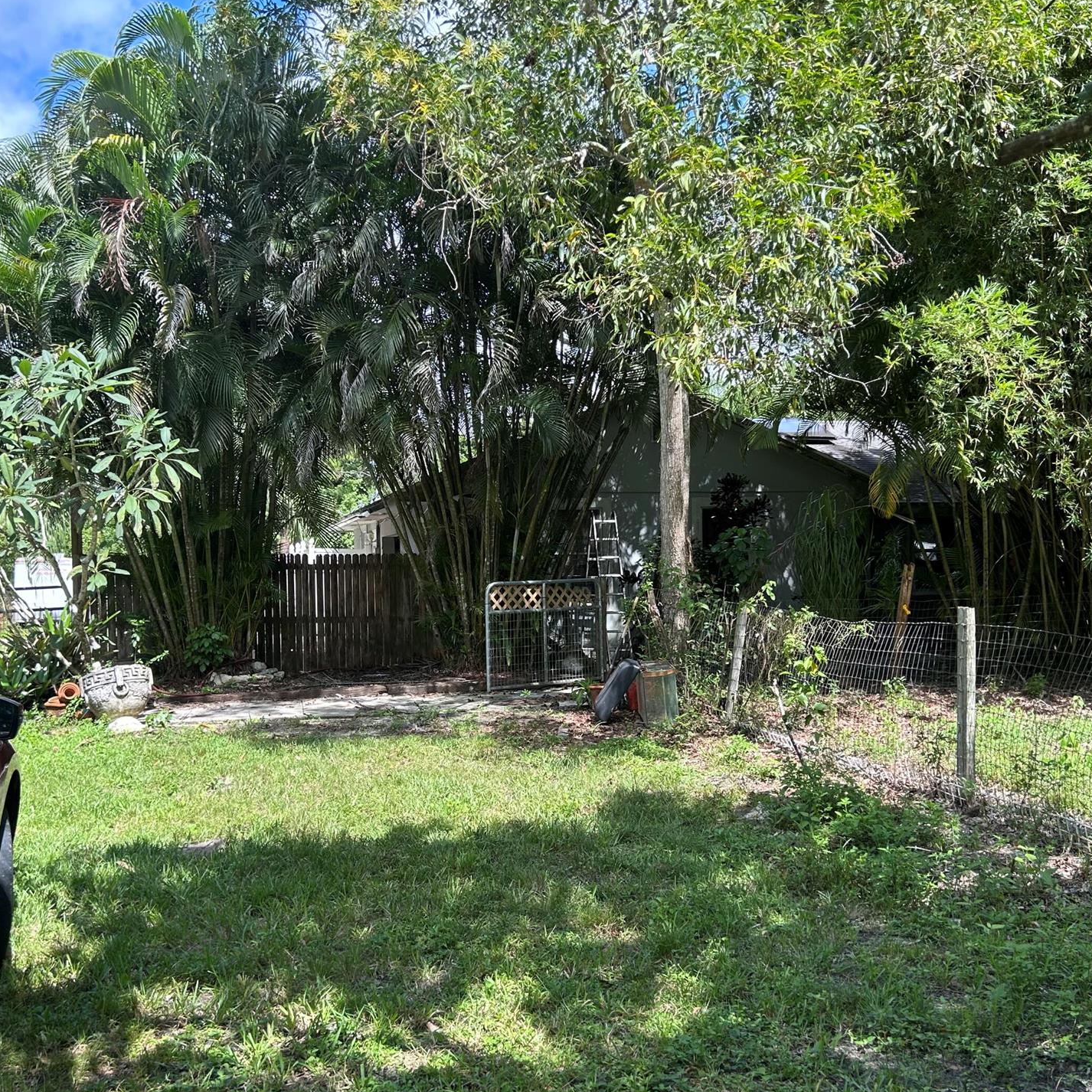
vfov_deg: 49.7
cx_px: 489
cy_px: 572
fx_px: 1178
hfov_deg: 49.7
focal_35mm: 33
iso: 50
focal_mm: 5.7
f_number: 1.5
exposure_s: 1/873
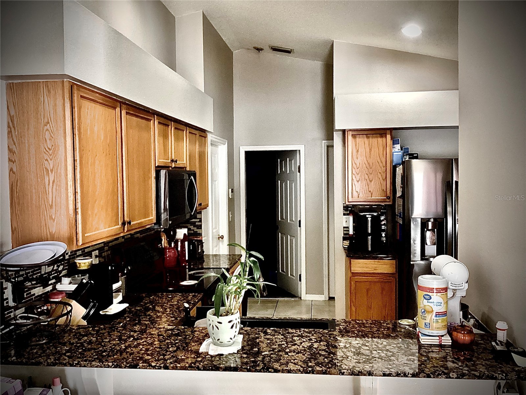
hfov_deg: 58.4
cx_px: 263
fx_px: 471
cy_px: 198
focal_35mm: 31
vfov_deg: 45.4
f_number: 2.4
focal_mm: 3.3
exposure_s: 1/40
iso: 320
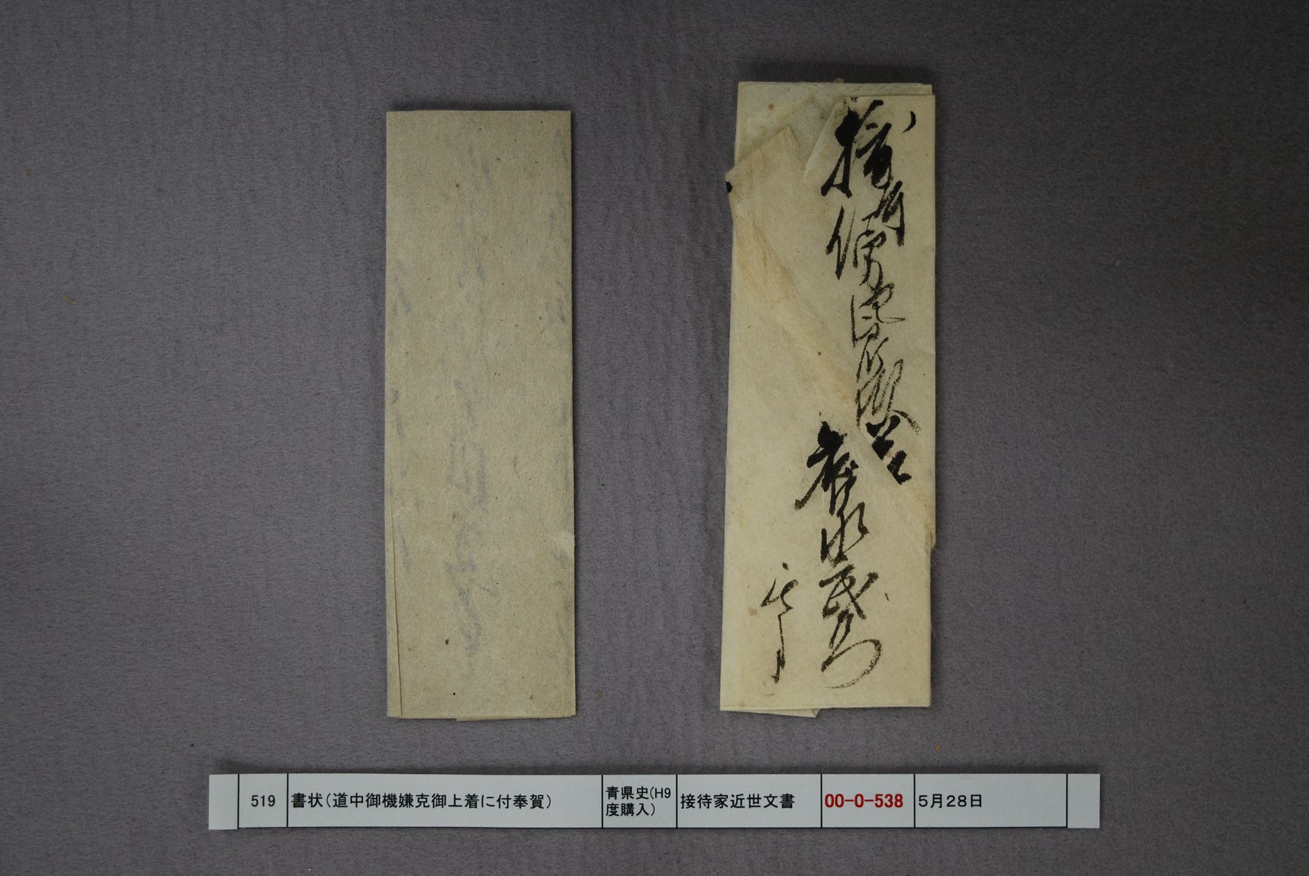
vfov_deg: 22.7
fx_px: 2184
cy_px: 438
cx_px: 654
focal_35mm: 60
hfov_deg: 33.4
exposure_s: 1/40
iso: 200
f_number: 5
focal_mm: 40
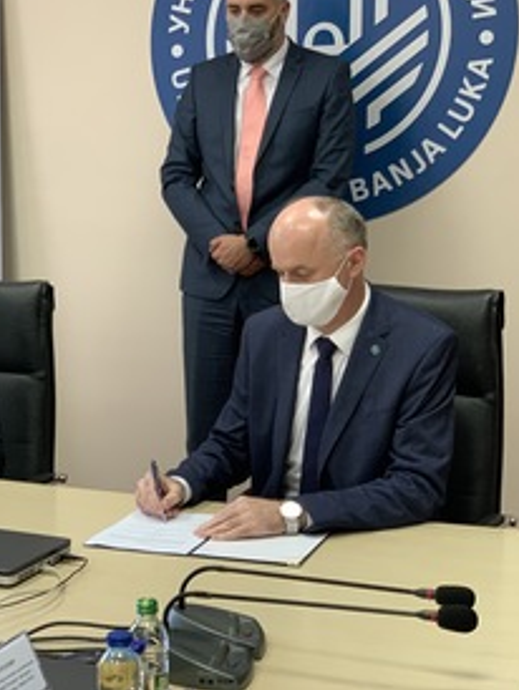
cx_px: 98
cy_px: 324
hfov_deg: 19.7
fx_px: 1477
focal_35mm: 74
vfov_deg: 26.3
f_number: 2.4
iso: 160
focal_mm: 6
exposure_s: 1/50
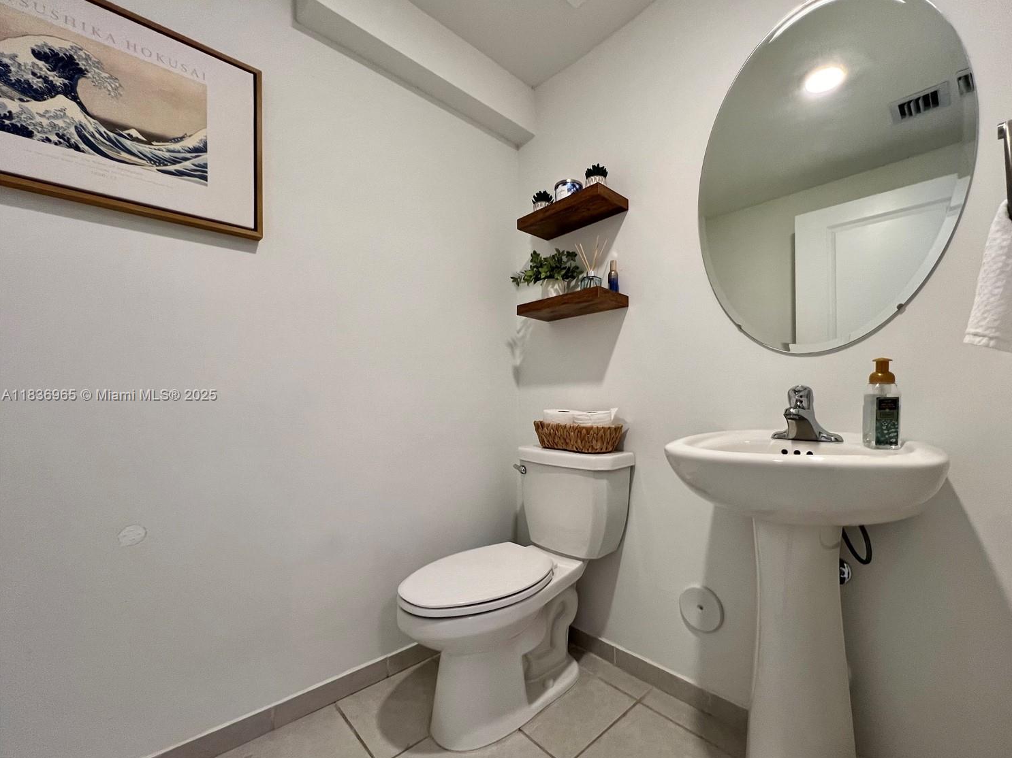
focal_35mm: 14
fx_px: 409
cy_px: 396
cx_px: 543
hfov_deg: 101.9
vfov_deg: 85.6
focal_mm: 1.57
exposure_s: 1/120
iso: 200
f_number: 1.8
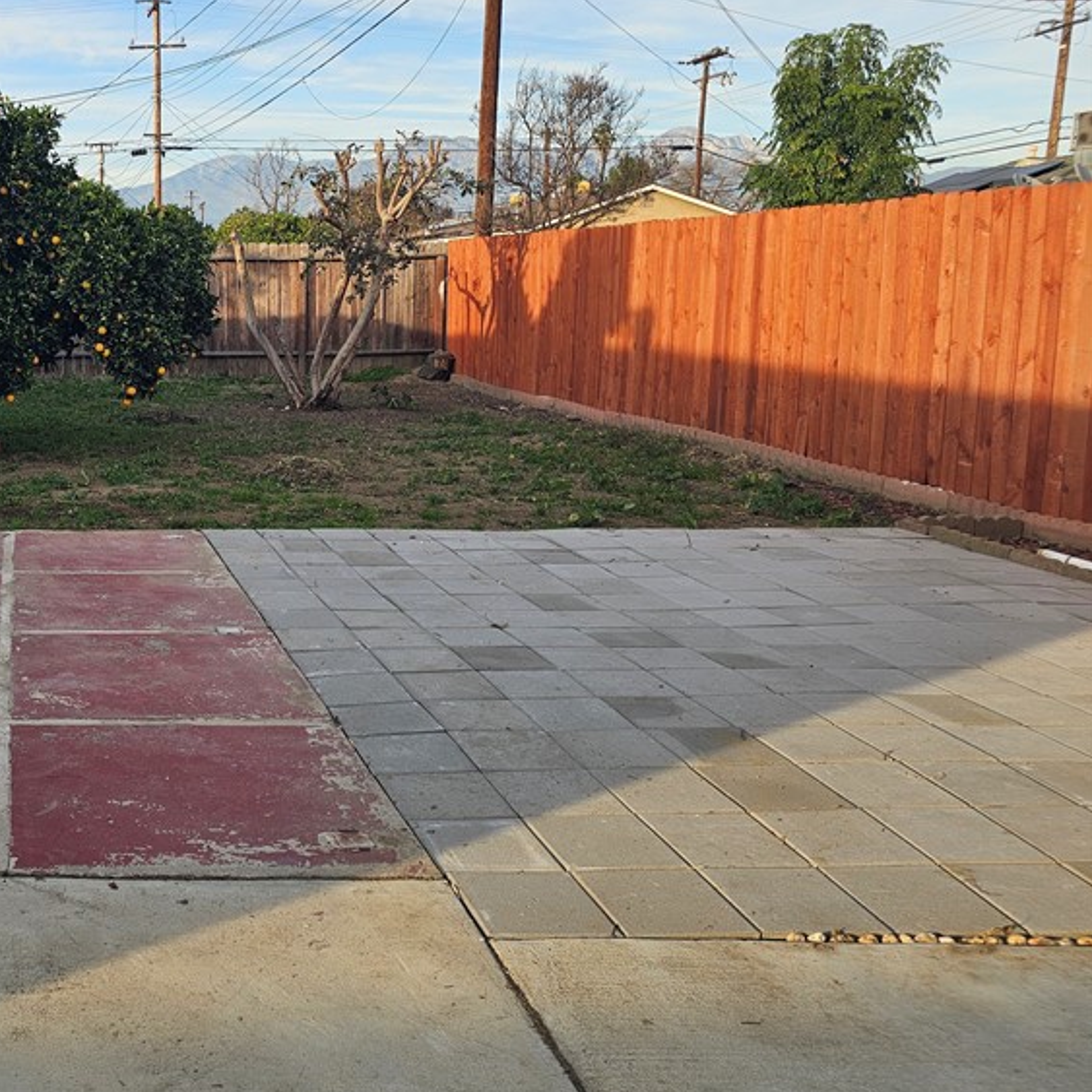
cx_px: 107
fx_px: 1321
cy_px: 493
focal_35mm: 37
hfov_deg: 41.3
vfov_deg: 44.9
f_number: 1.7
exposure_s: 1/220
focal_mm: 6.3
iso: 10
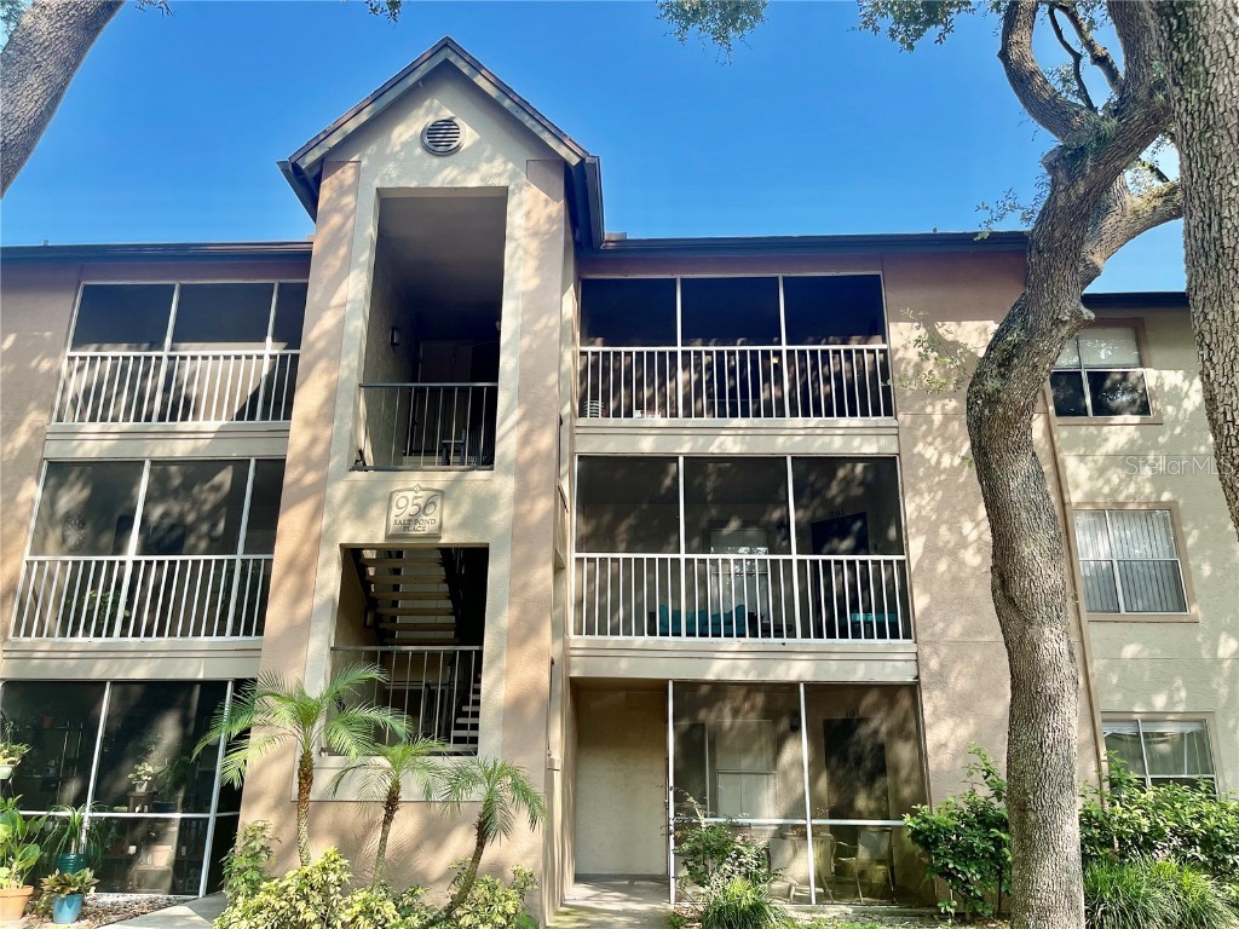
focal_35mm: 26
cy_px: 464
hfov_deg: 67.3
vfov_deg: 53.1
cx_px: 620
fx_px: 931
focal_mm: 5.1
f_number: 1.6
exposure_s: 1/813
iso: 32
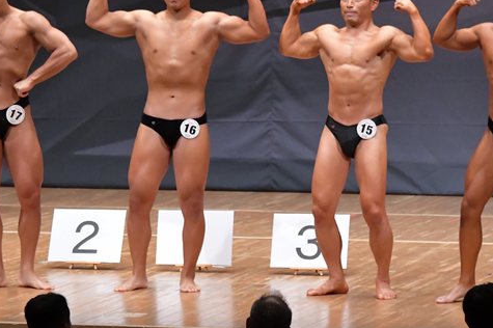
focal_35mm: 305
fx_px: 4174
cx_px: 238
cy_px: 149
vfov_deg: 4.5
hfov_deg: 6.8
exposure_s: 1/400
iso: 8000
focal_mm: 125
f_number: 5.6
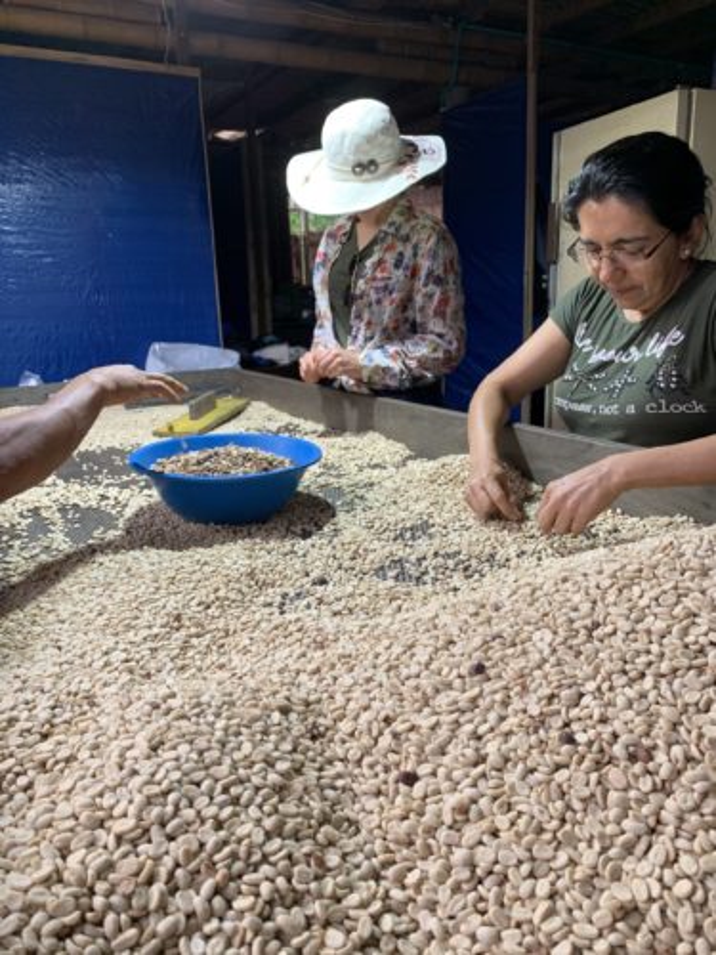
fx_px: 717
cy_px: 478
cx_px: 358
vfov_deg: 67.3
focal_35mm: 26
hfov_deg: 53.1
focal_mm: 4.25
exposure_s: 1/60
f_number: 1.8
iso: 80
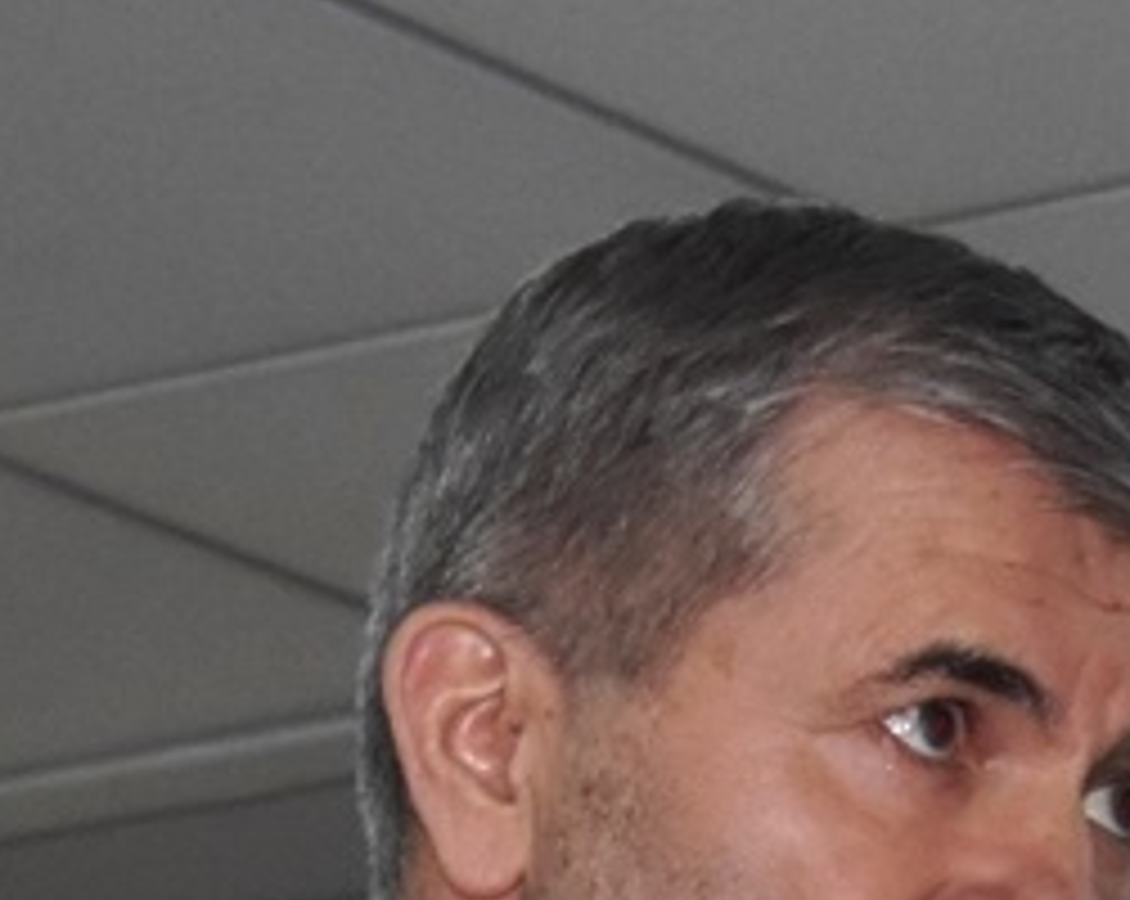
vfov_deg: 4.6
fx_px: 10952
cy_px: 2106
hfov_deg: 5.8
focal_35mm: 328
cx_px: 2107
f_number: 4.8
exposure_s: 1/125
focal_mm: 38
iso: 900
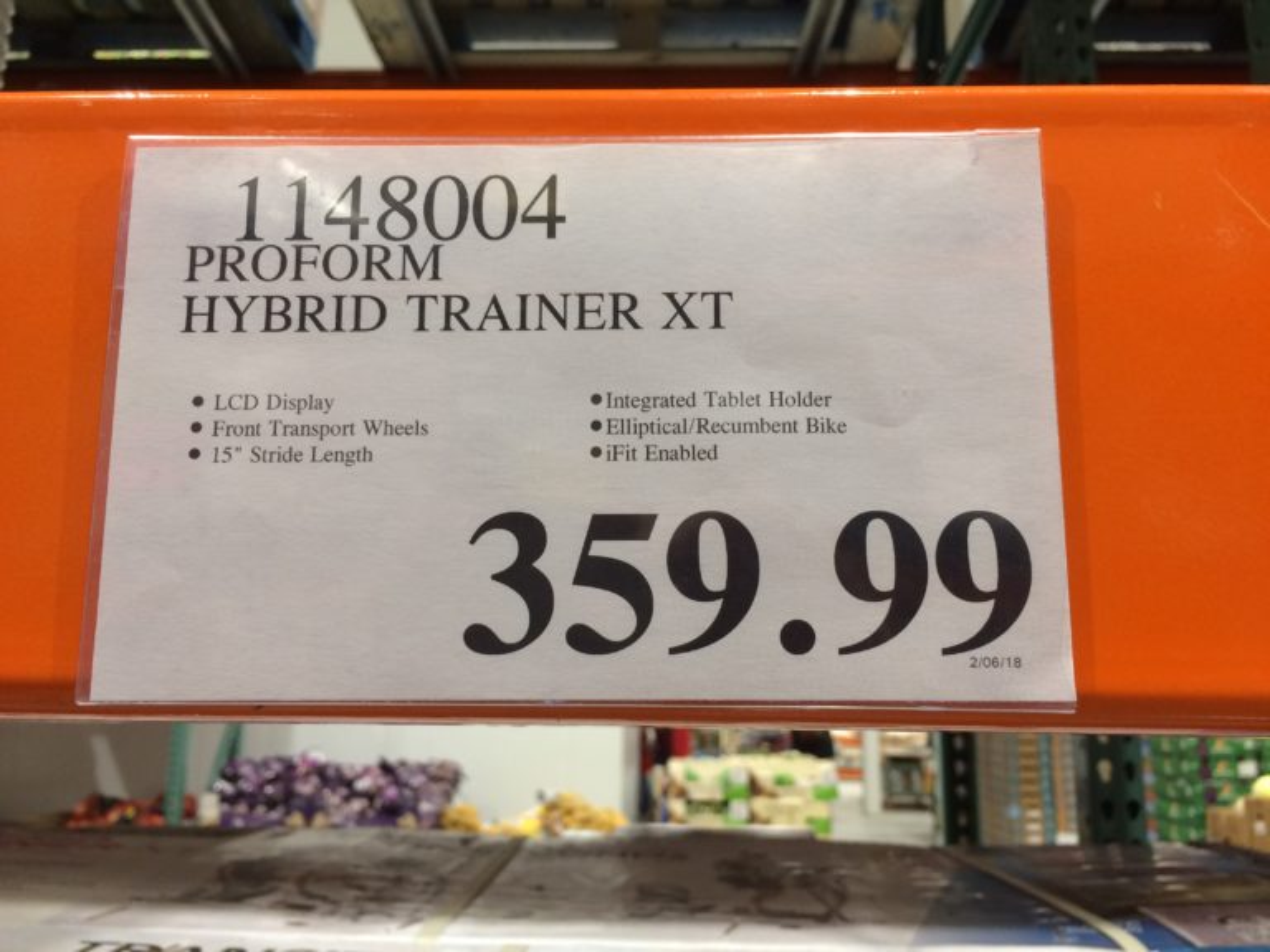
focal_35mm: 29
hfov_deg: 61.7
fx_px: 1064
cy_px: 476
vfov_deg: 48.2
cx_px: 635
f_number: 2.2
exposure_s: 1/30
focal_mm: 4.15
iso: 100
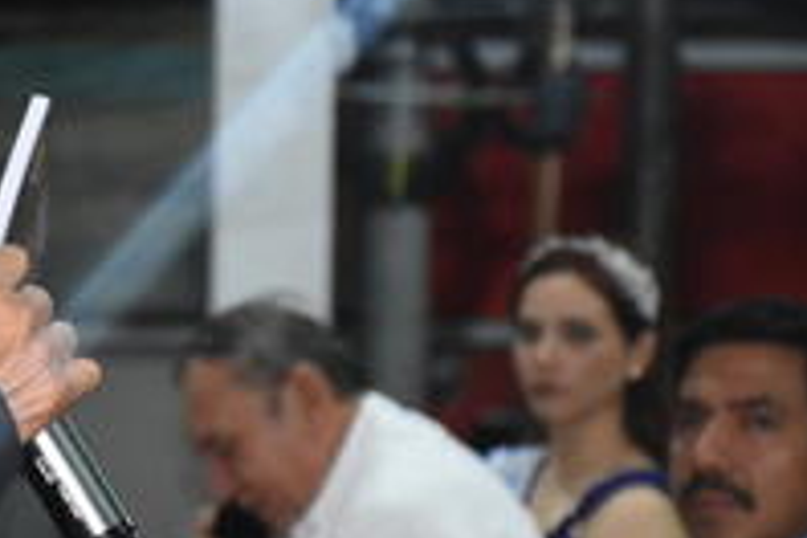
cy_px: 387
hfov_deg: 7.7
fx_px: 5940
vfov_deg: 5.2
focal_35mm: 265
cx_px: -41
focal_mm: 70
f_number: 5.6
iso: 3200
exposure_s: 1/80
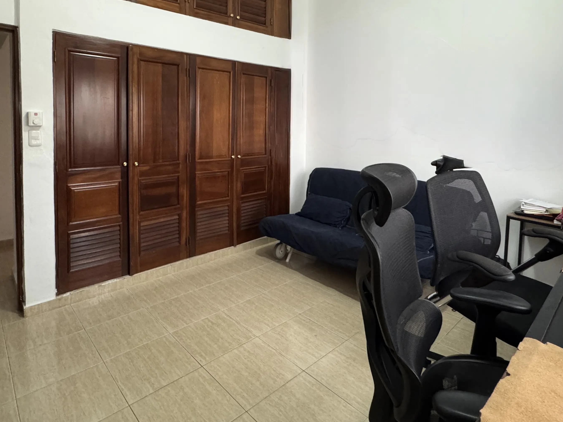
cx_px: 270
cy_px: 139
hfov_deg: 79.0
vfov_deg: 61.8
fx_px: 342
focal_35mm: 21
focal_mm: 2.22
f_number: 2.2
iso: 800
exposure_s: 1/60
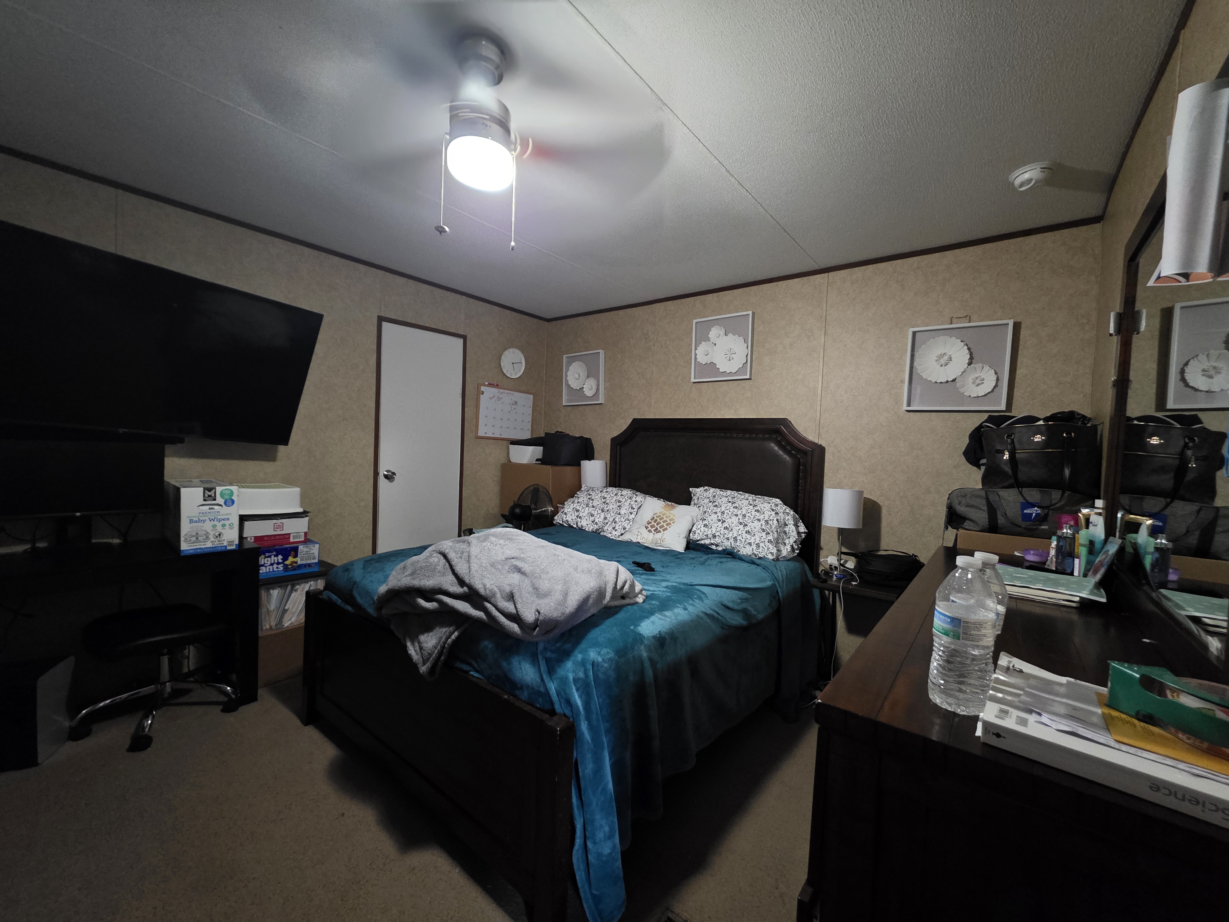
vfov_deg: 89.9
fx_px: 462
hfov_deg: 106.2
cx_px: 614
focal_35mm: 13
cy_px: 461
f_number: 1.9
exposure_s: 1/30
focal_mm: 2.2
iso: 1000
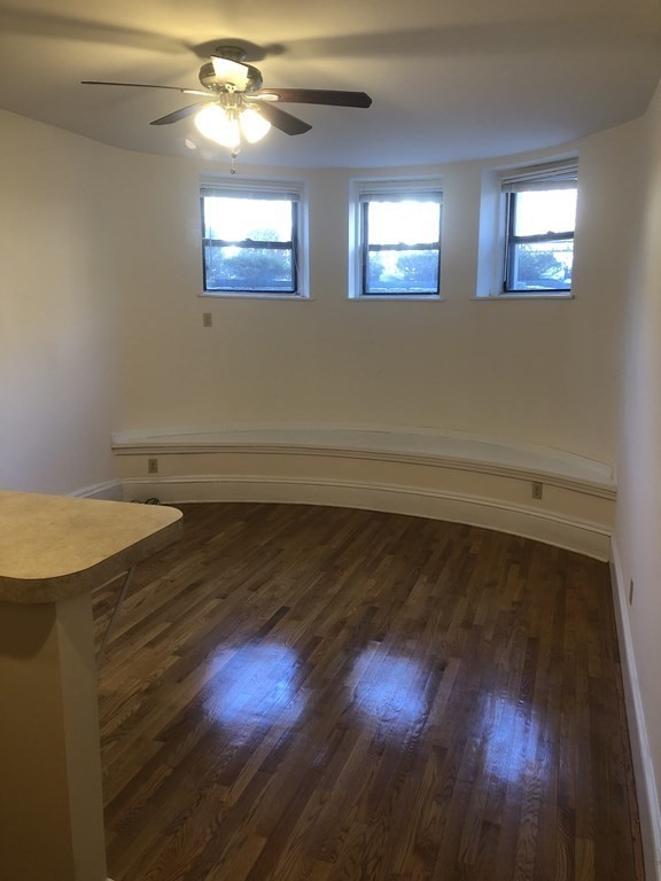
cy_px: 440
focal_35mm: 28
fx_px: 713
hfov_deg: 49.7
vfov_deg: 63.4
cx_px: 330
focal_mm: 3.99
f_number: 1.8
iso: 40
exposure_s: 1/24
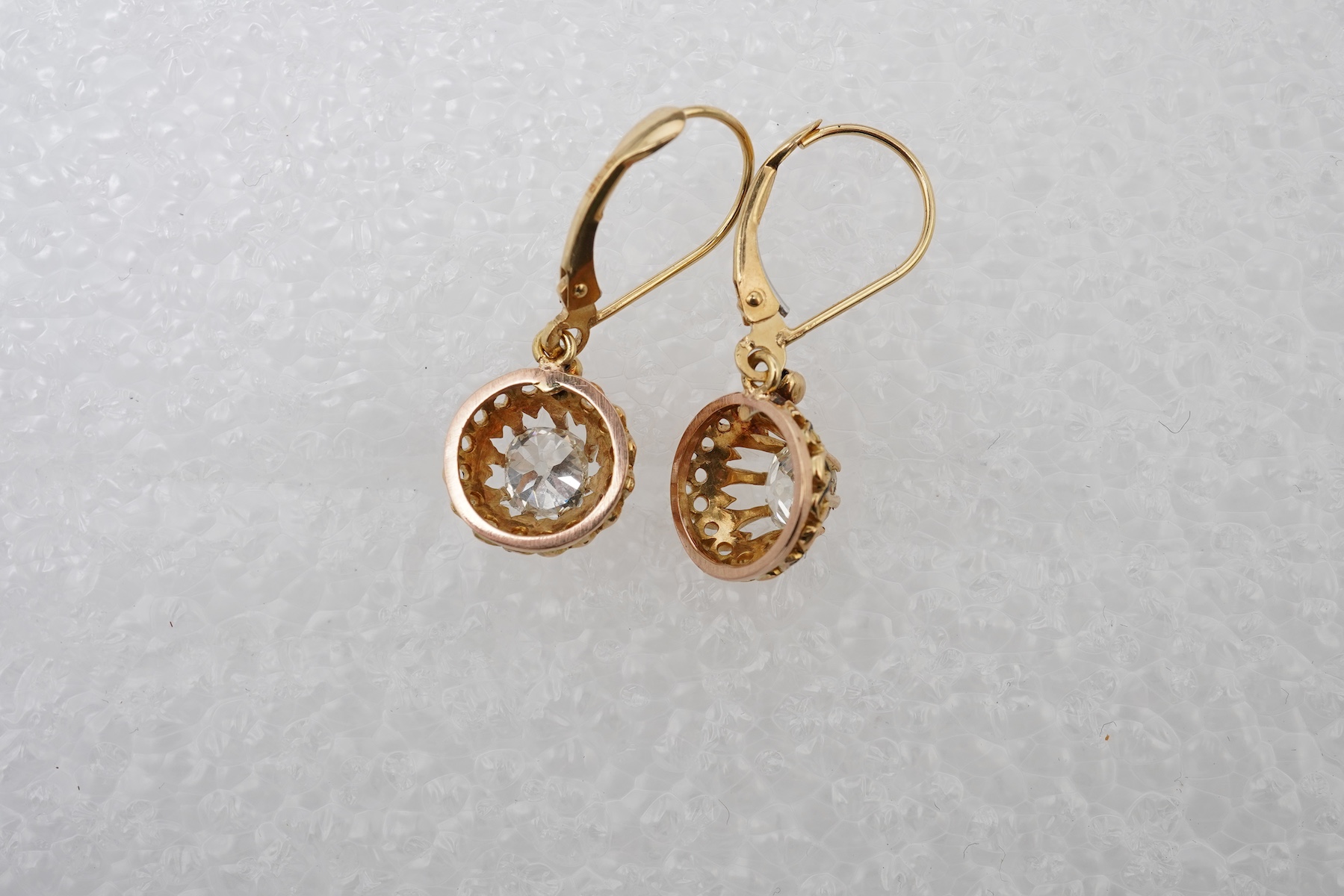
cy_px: 448
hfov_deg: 43.6
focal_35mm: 45
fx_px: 1680
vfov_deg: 29.9
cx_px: 672
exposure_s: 1/125
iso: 500
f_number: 18
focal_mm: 30
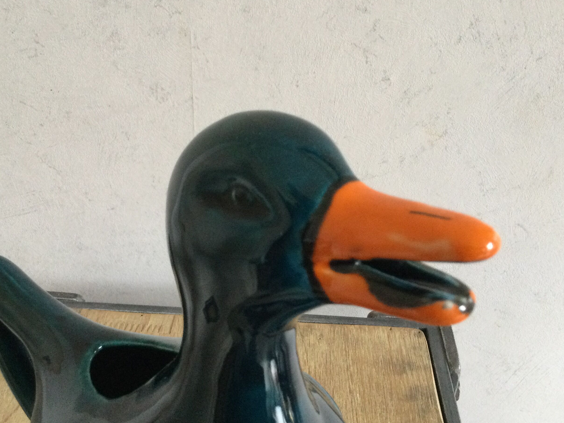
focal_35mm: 42
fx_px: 684
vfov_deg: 34.2
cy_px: 265
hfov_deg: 44.7
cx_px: 239
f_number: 2.4
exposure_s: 1/20
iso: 200
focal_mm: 3.3
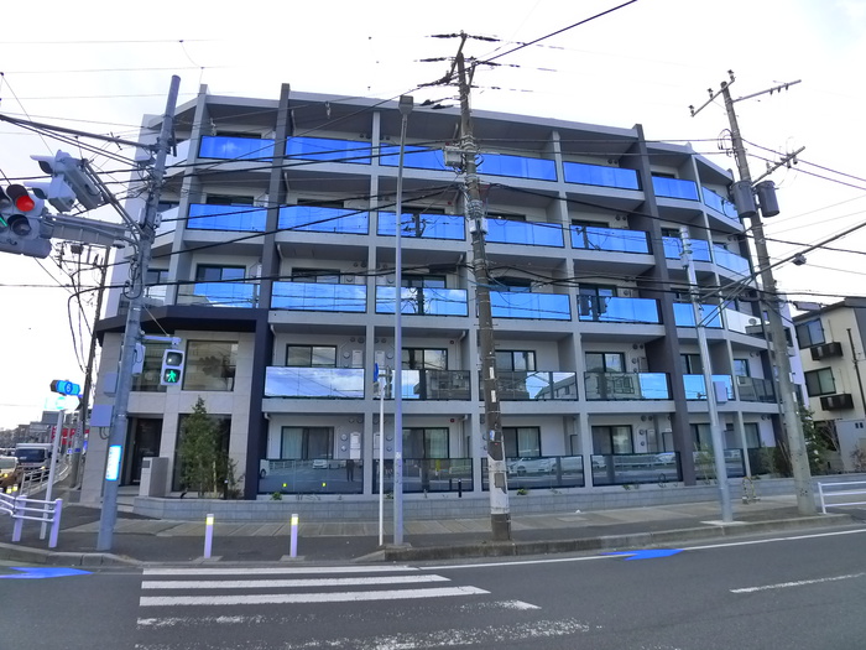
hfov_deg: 71.6
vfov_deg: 56.8
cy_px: 325
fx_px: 600
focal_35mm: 24
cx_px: 433
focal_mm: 5.1
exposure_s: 1/500
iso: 400
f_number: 2.8
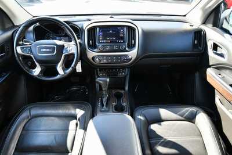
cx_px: 116
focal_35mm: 21
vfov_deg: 59.5
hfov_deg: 81.2
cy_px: 78
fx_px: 135
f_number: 5
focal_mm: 14
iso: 800
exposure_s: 1/160
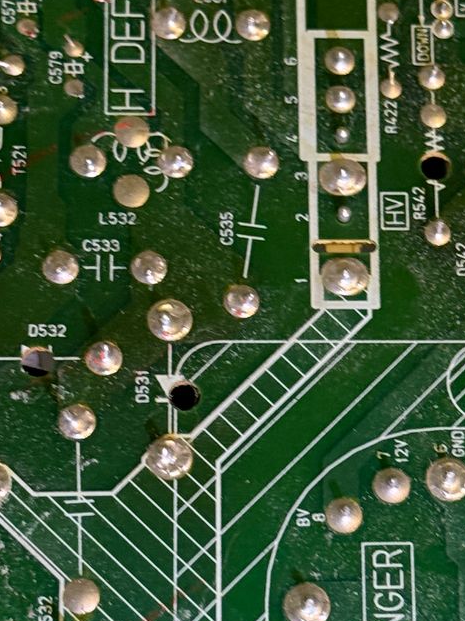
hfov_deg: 11.1
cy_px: 352
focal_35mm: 132
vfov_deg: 14.9
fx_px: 2367
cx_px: 446
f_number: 1.78
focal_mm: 6.76
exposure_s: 1/40
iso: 250
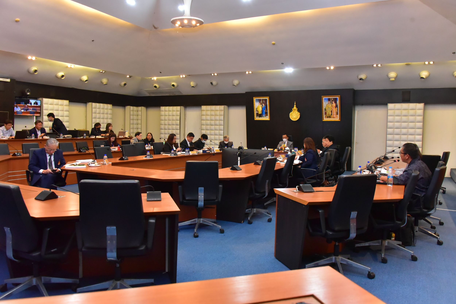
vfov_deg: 46.4
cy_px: 152
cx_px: 228
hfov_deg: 65.5
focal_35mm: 28
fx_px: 355
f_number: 6.3
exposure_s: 1/160
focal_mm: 28
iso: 8000
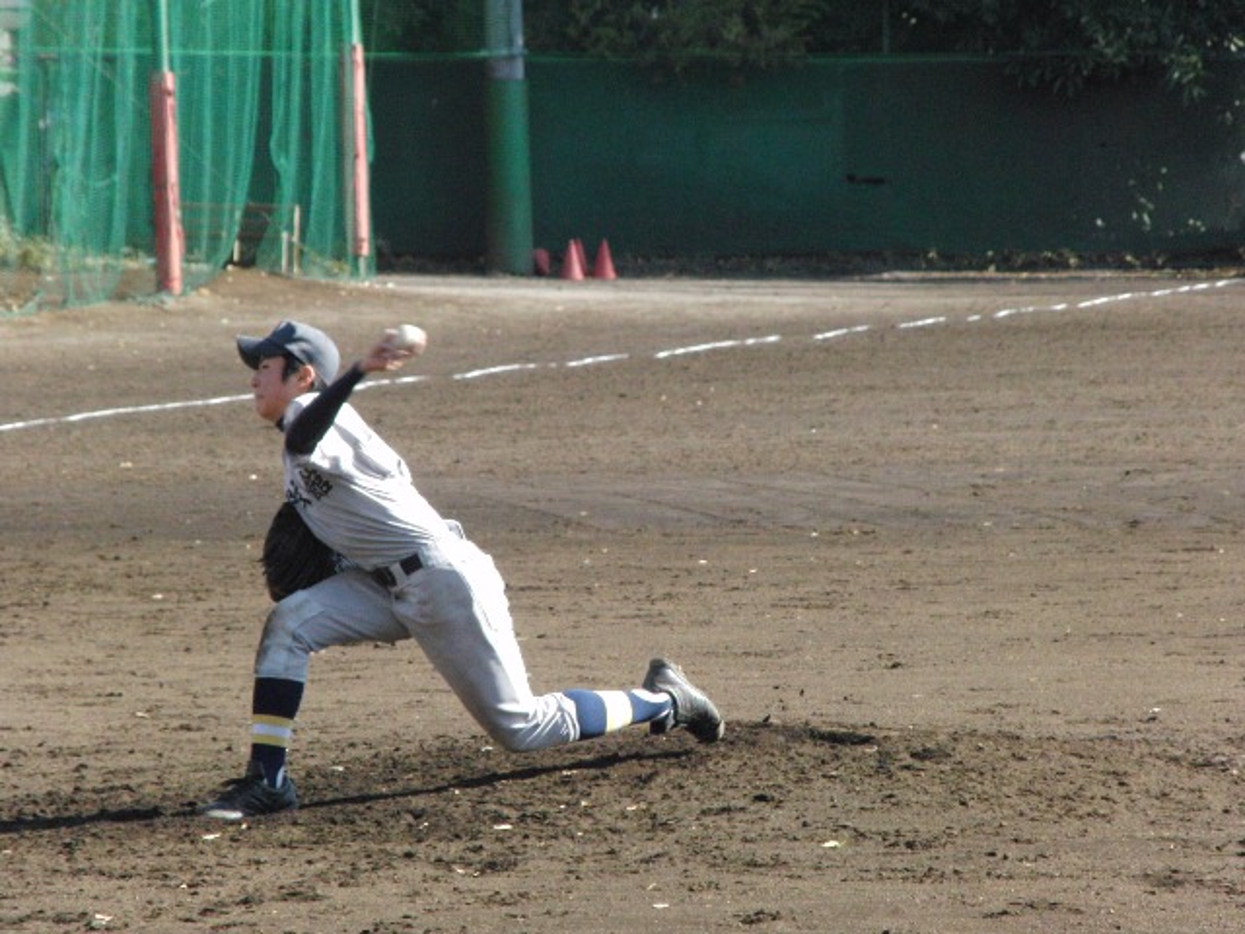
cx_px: 622
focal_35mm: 272
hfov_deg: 7.3
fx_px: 9783
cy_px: 467
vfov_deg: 5.5
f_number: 4.5
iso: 400
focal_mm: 48.1
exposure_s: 1/800
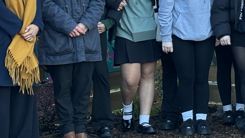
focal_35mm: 165
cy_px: 2
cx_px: 314
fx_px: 1072
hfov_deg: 12.6
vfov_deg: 7.3
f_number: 1.6
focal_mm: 5.96
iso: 40
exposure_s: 1/128
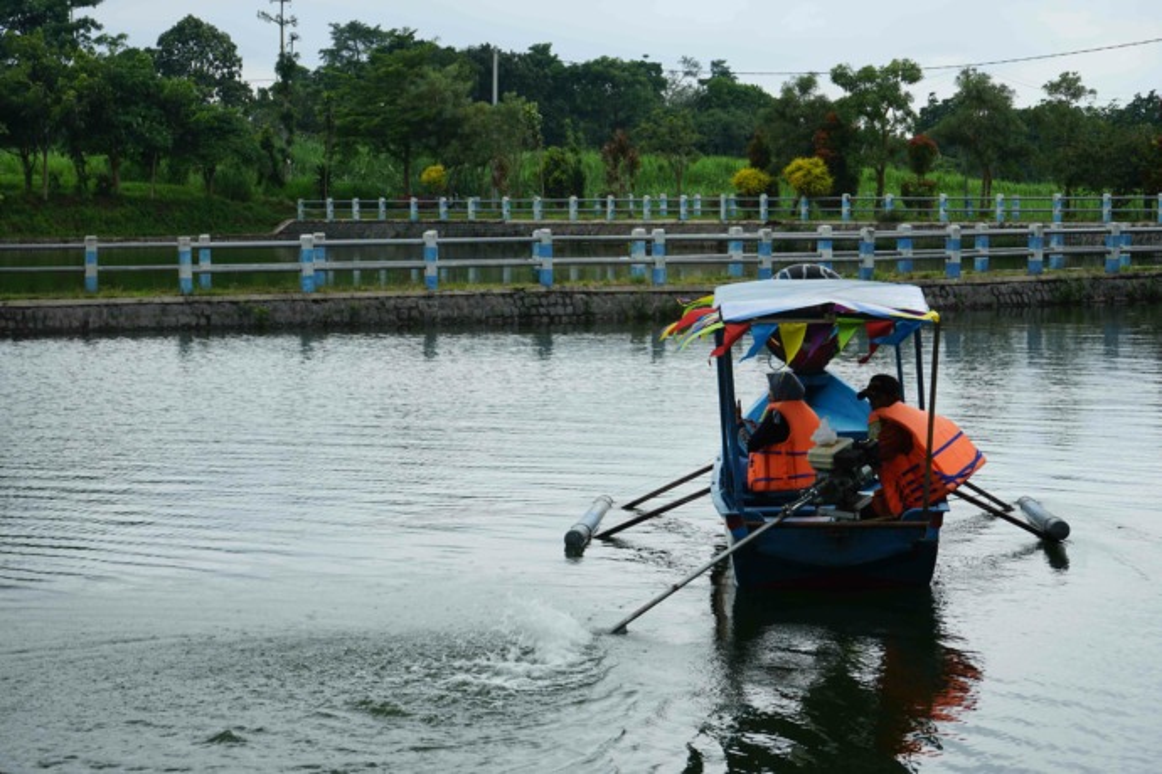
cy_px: 387
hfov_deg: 28.8
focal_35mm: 70
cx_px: 581
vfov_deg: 19.5
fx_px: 2259
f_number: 11
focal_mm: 70
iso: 100
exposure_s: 1/100
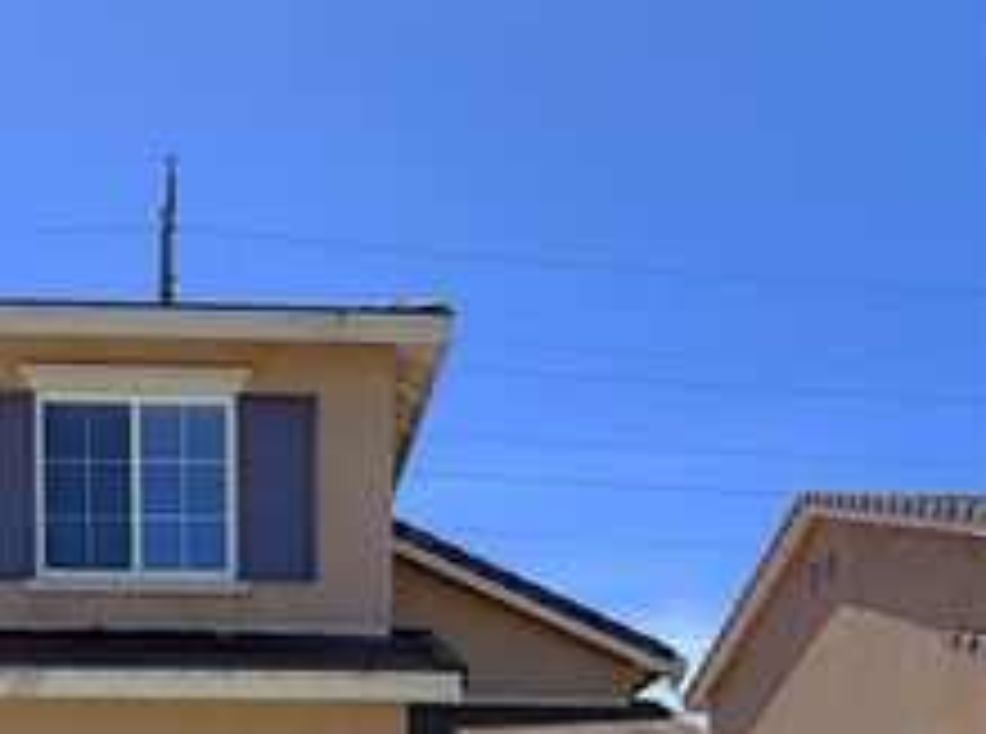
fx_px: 909
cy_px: 752
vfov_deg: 38.5
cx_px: -135
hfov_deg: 42.5
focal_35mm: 32
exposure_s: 1/1534
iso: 20
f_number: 2.2
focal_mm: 2.22
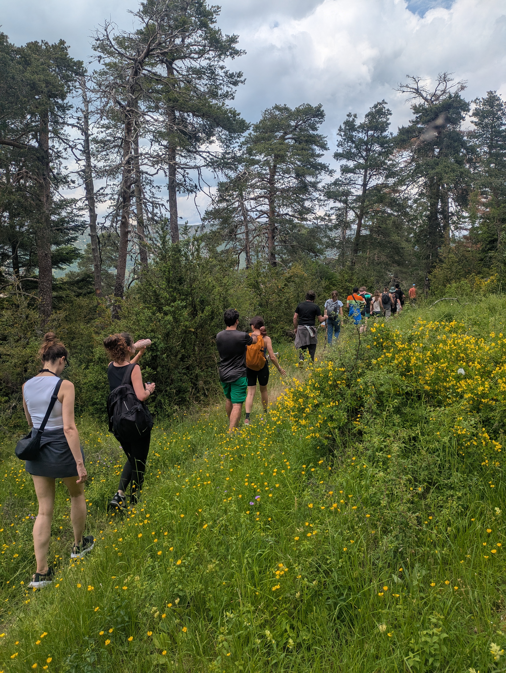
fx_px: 487
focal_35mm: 25
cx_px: 253
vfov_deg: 69.4
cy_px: 336
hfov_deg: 54.9
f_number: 1.89
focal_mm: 5.43
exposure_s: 1/2294
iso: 46
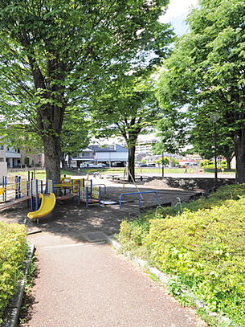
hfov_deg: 64.0
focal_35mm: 20
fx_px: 186
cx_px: 71
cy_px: 163
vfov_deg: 82.5
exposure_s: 1/160
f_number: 6.3
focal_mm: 9
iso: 200
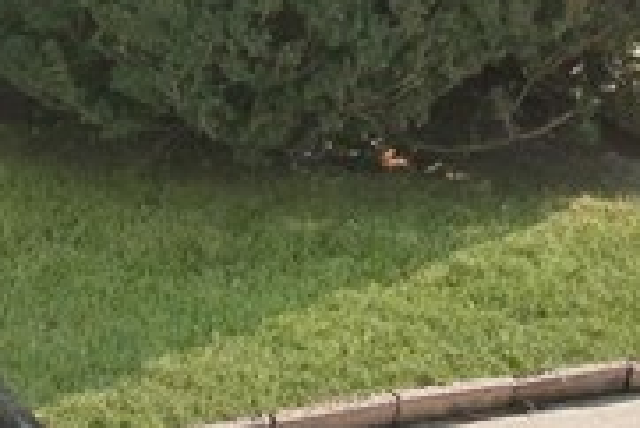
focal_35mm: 147
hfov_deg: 14.0
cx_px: 339
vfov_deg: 8.5
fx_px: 2615
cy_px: -612
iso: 100
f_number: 2.6
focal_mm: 4.49
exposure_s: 1/1000
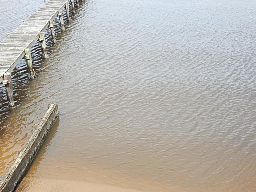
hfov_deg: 39.7
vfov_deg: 30.3
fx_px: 355
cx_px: 128
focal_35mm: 48
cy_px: 96
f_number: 3.7
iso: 125
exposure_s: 1/400
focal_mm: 8.6
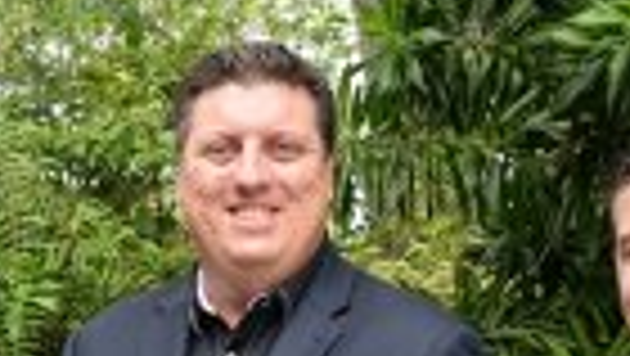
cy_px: 539
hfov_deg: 19.9
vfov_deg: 10.9
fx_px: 1789
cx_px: 216
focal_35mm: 107
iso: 800
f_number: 8
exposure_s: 1/250
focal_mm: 34
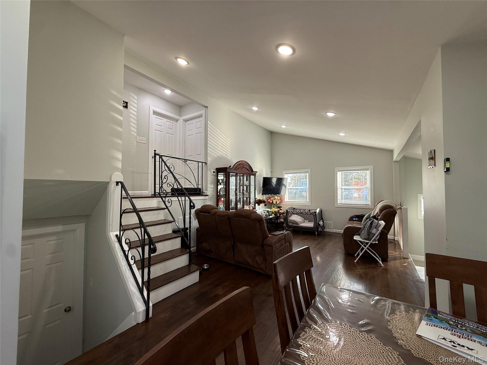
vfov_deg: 85.7
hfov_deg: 102.1
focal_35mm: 14
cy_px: 182
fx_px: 197
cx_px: 244
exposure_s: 1/120
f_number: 2.2
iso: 125
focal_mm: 2.22
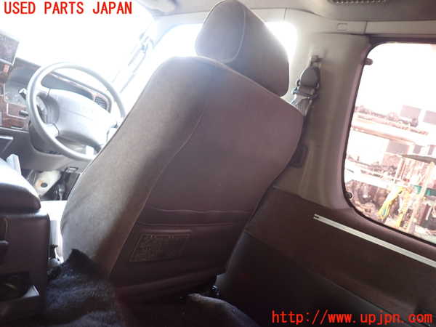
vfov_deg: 54.9
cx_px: 218
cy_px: 164
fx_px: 315
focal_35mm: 25
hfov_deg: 69.4
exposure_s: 1/50
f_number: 2
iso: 200
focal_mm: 4.5
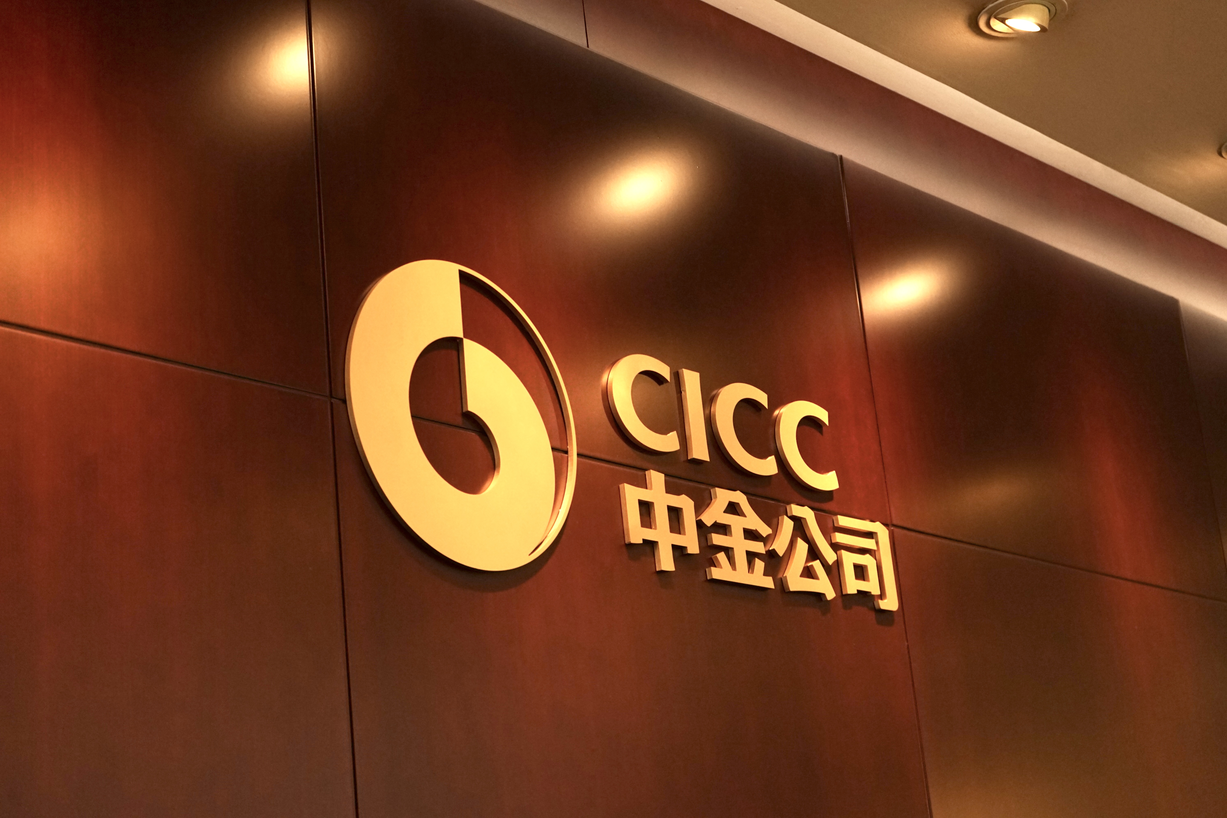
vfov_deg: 21.2
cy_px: 409
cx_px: 614
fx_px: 2181
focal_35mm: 64
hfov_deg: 31.4
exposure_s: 1/90
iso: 1600
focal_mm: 64
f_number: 5.6
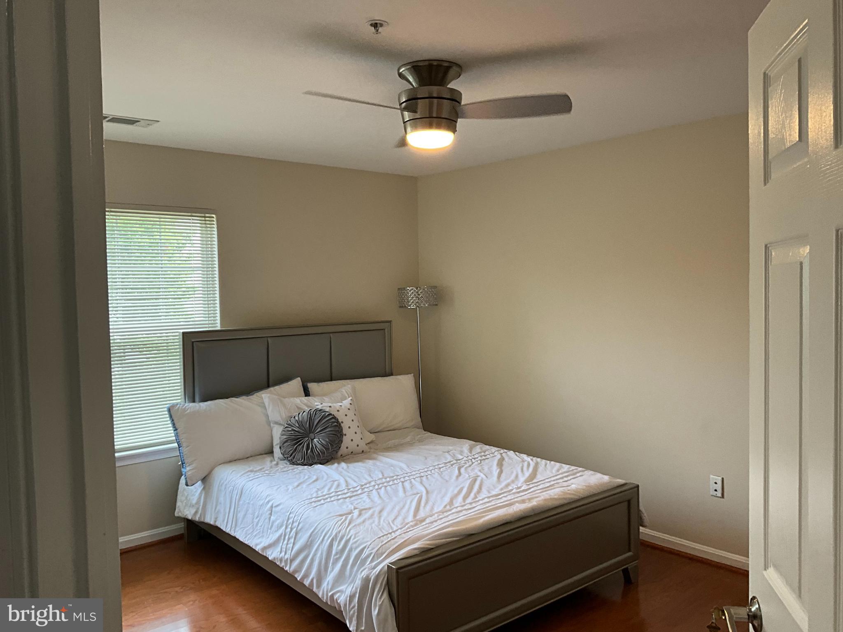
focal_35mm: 29
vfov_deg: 48.2
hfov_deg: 61.7
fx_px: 706
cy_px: 316
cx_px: 422
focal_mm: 3
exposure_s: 1/60
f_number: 1.8
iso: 40
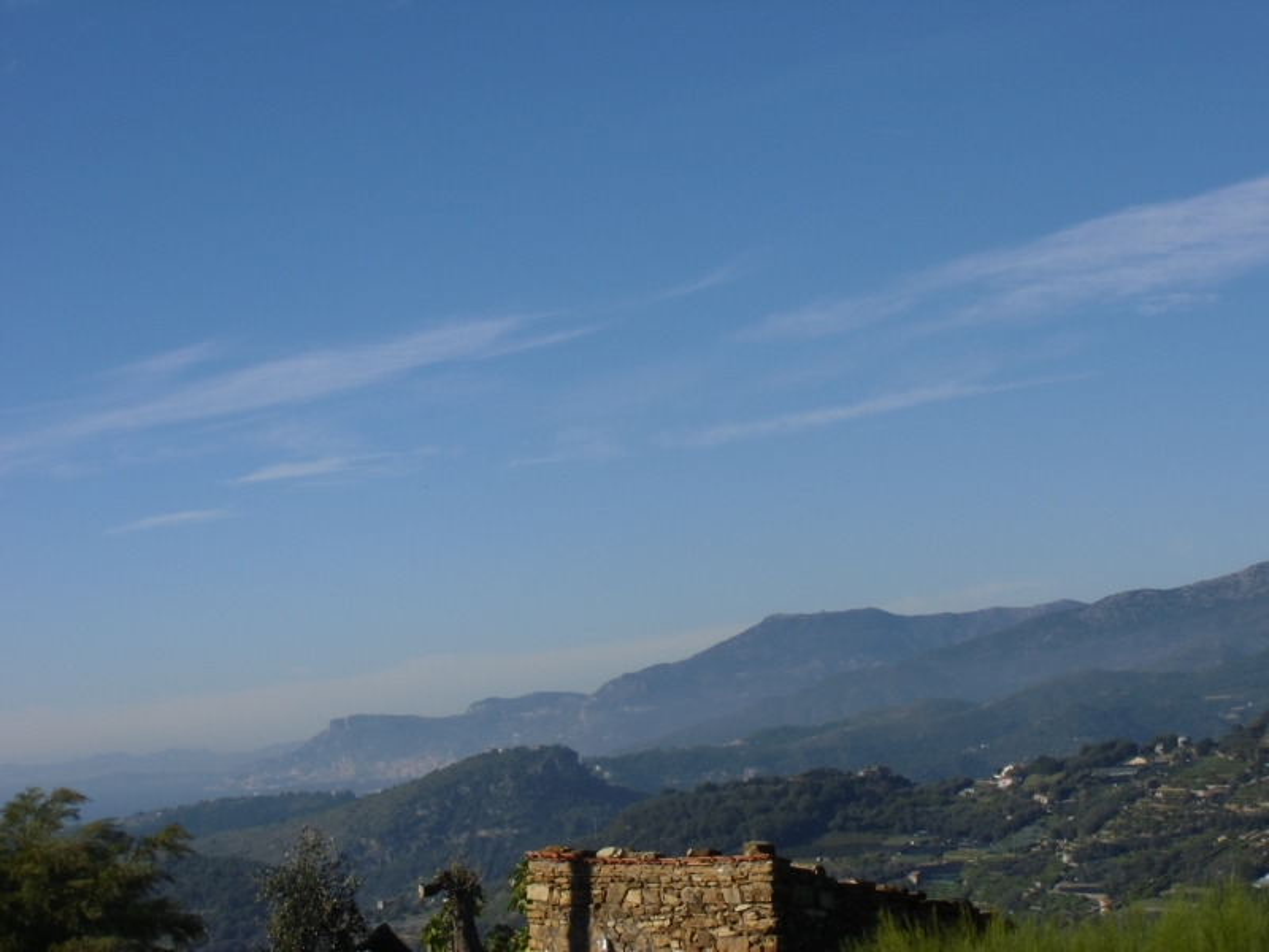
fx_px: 2493
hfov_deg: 28.6
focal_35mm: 68
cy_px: 476
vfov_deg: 21.6
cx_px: 634
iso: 64
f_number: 4.7
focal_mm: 12.1
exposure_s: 1/640
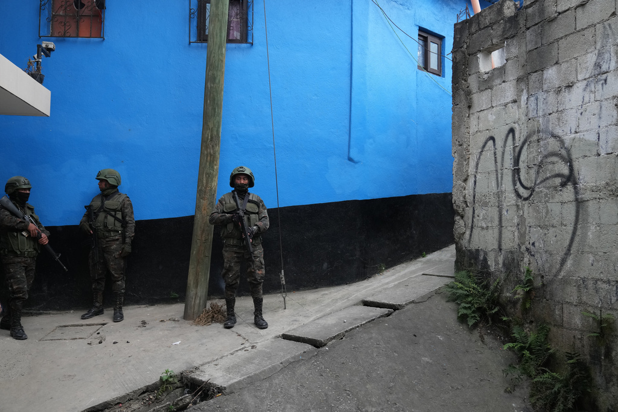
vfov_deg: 37.9
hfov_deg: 54.4
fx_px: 601
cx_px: 309
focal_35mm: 35
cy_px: 206
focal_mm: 35
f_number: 3.5
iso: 1000
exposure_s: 1/640
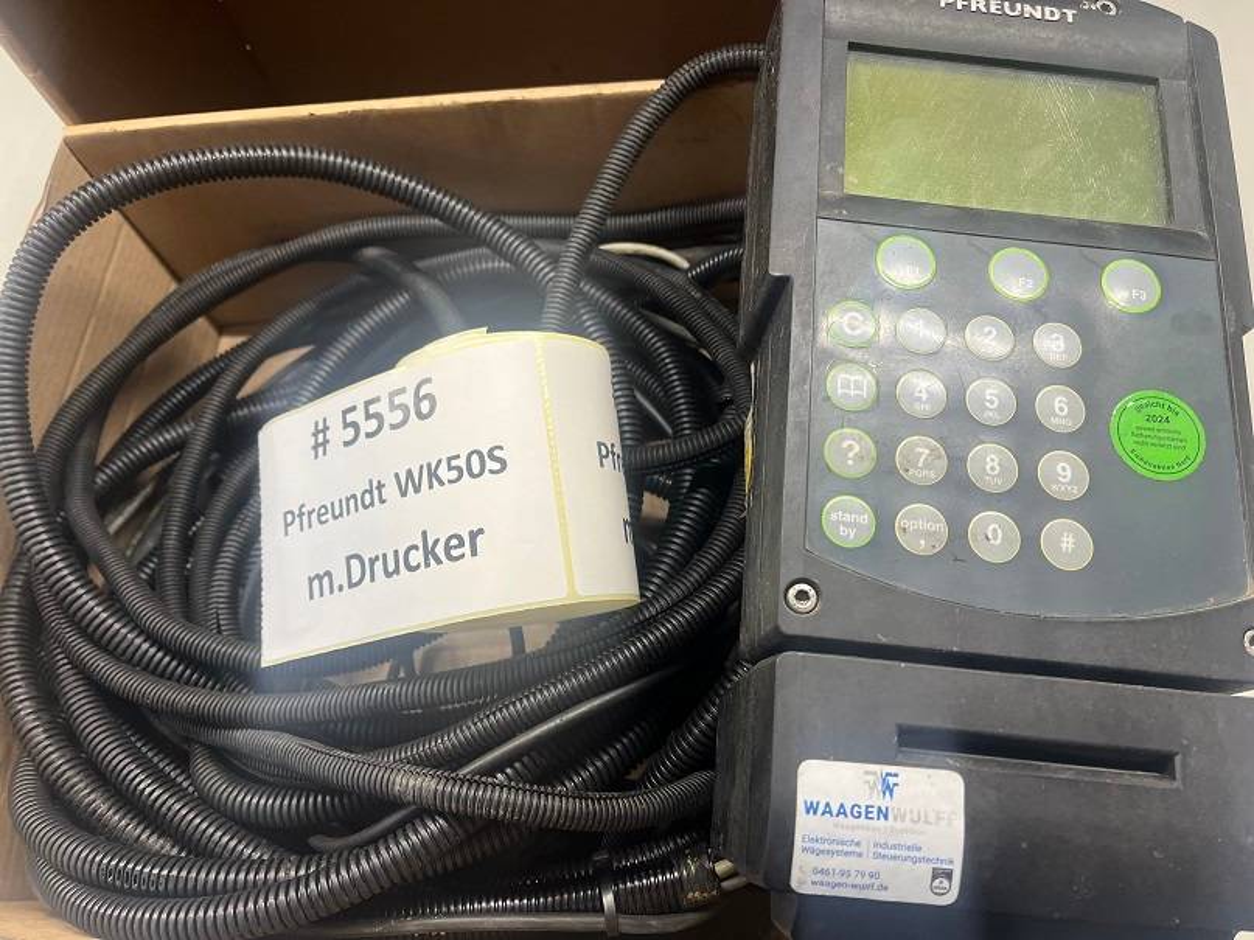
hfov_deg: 67.3
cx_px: 627
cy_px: 470
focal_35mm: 26
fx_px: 942
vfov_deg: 53.1
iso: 125
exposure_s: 1/121
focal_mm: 5.1
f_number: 1.6
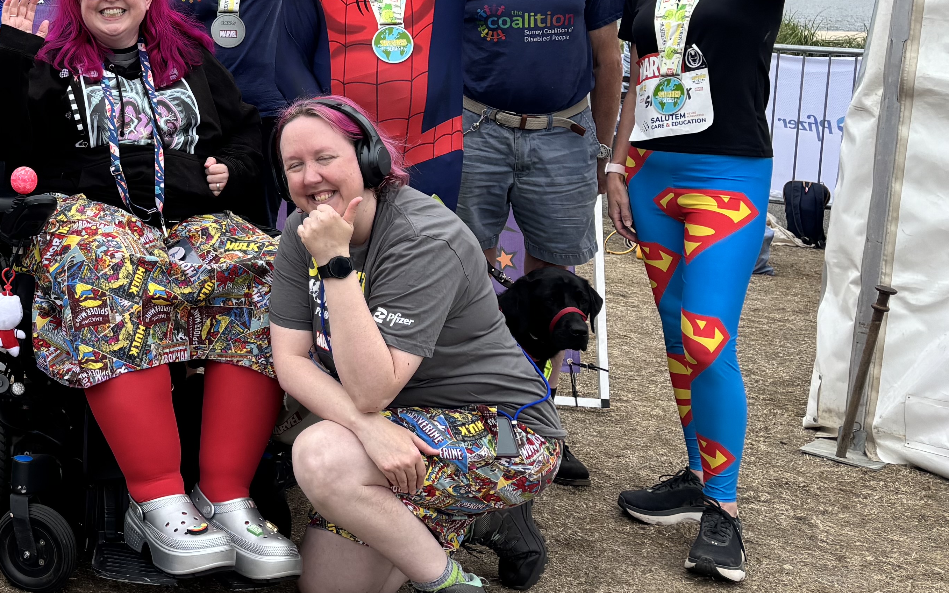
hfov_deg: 32.0
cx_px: -33
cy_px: 59
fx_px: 1500
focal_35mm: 58
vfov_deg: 21.9
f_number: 1.6
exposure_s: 1/1205
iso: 50
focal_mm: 5.96
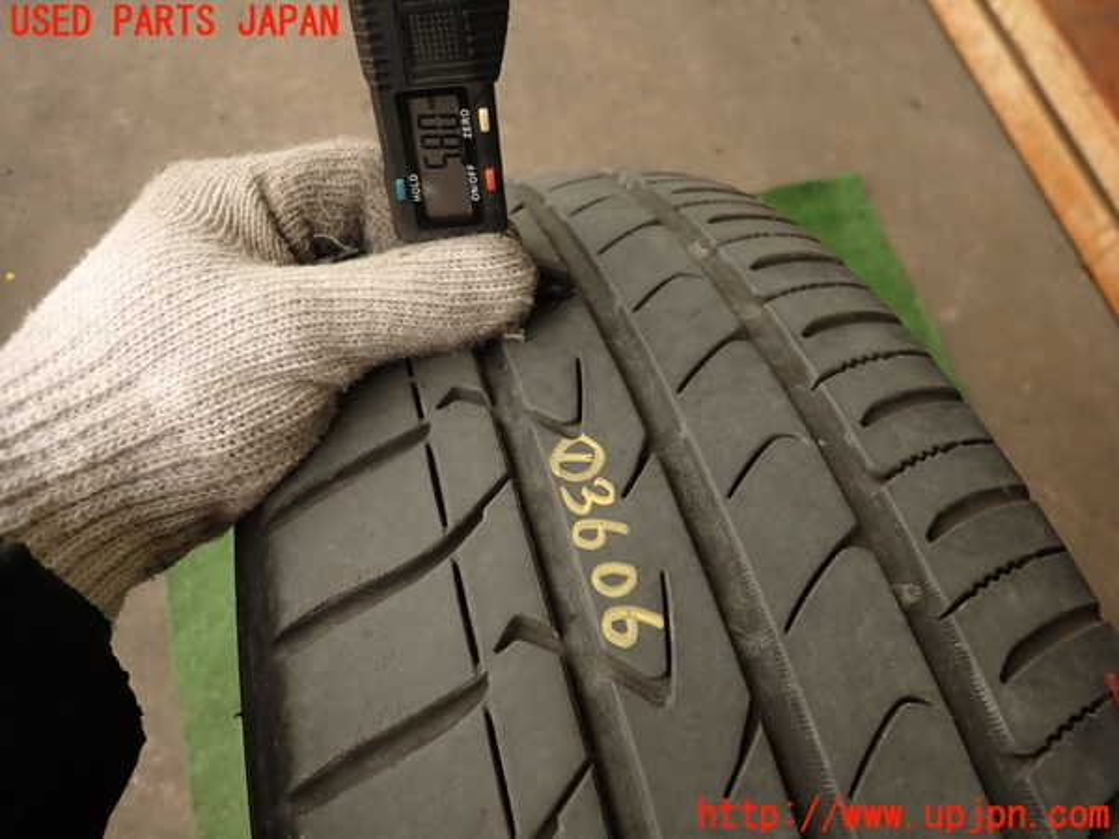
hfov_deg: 69.4
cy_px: 420
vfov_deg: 54.9
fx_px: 808
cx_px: 560
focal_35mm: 25
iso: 100
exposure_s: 1/100
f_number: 2
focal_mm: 4.5
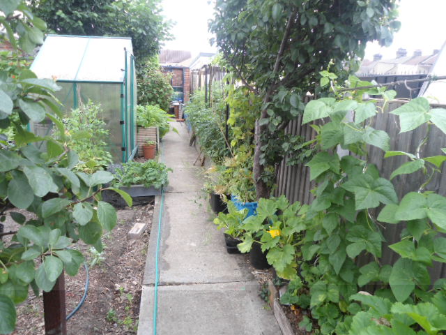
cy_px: 168
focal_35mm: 26
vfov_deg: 53.1
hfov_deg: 67.3
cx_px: 223
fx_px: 335
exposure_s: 1/80
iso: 80
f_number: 2.8
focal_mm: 4.7
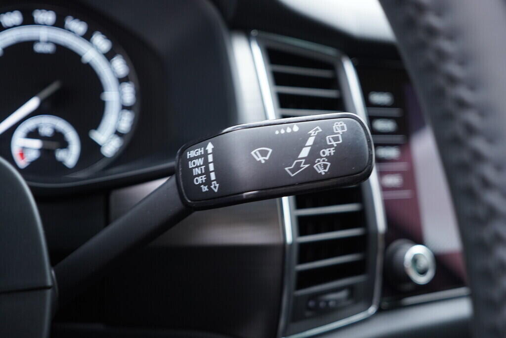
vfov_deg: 36.9
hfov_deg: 53.1
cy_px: 169
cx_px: 253
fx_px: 506
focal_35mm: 36
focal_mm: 24
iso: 400
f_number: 2.8
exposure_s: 1/40
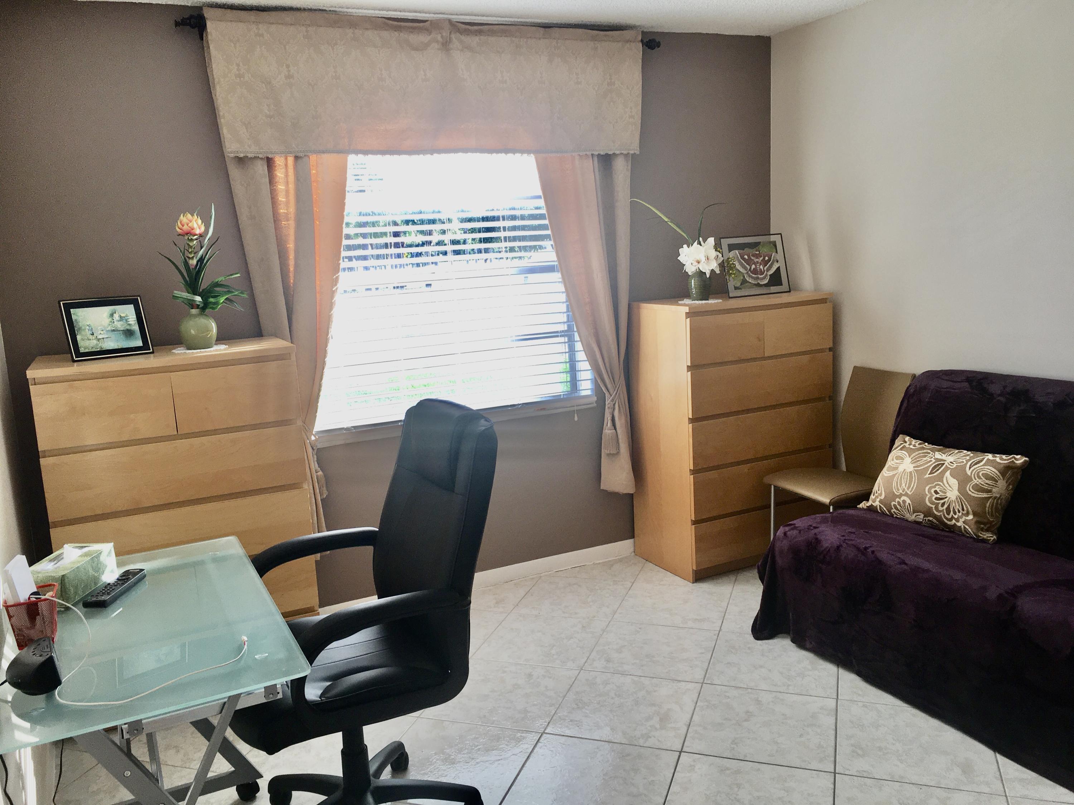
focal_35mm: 29
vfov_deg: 48.2
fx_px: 900
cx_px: 537
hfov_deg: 61.7
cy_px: 402
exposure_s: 1/100
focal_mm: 4.15
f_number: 2.2
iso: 25
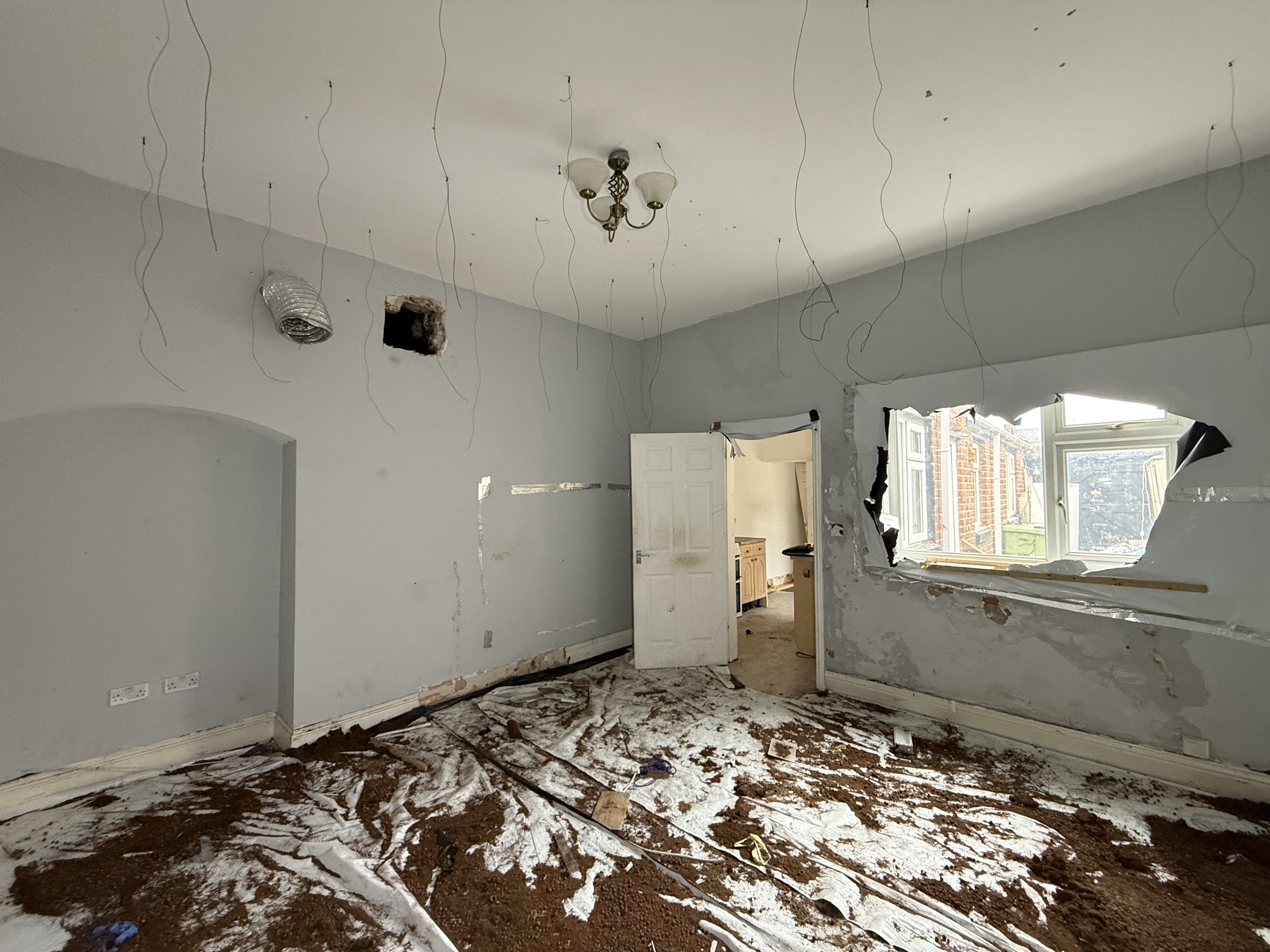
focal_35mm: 14
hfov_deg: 102.1
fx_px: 514
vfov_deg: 85.7
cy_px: 476
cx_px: 635
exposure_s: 1/60
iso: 400
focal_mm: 2.22
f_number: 2.2
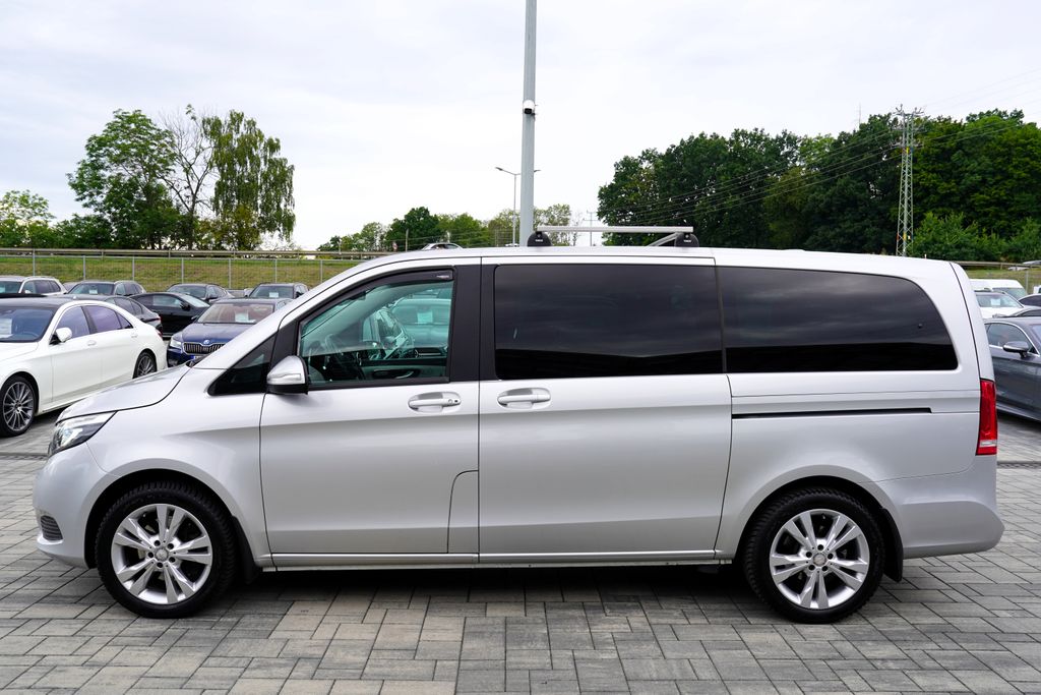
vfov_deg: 47.9
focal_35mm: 27
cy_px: 348
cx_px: 520
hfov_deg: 67.4
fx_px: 781
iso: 100
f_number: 6.3
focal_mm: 27
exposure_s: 1/100
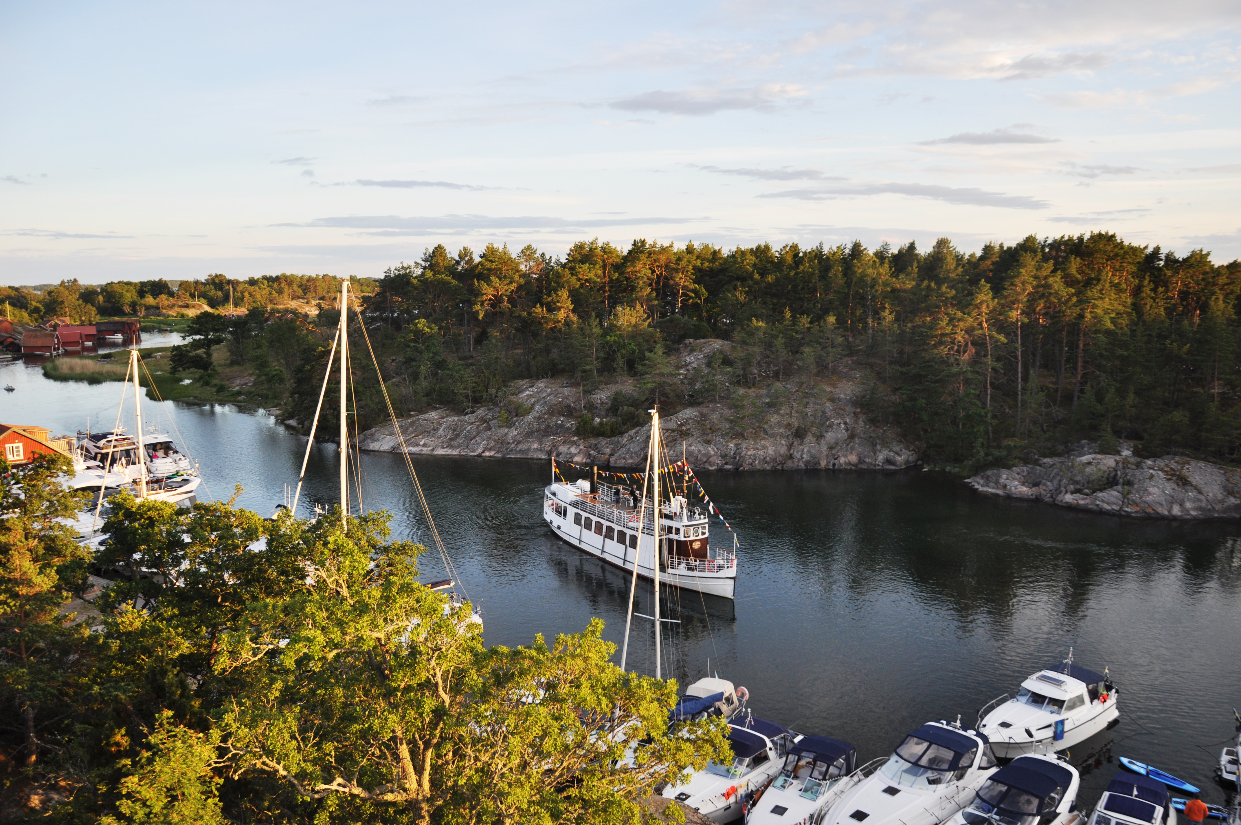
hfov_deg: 67.4
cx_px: 620
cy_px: 412
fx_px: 930
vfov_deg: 47.8
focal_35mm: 27
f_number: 4.5
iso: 200
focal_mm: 18
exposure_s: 1/250
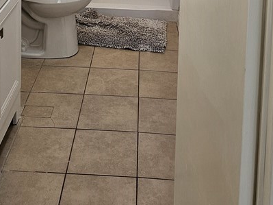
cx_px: 121
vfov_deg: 21.1
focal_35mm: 59
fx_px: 465
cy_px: -99
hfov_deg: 32.7
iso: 40
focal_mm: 6.3
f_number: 1.7
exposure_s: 1/120
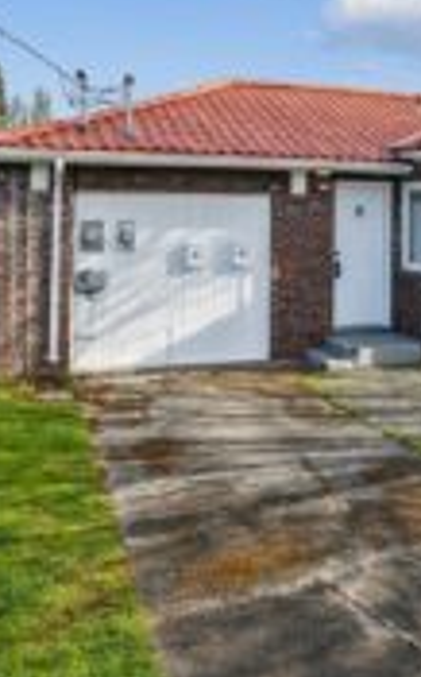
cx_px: 351
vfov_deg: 45.7
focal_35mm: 42
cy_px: 176
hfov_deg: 29.6
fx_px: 773
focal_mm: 18
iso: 200
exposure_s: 1/200
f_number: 8
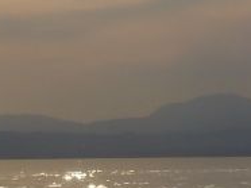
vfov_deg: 4.9
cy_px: 54
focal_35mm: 303
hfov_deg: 6.5
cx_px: 117
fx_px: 2194
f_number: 6.3
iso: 160
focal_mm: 9.9
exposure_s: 1/1250
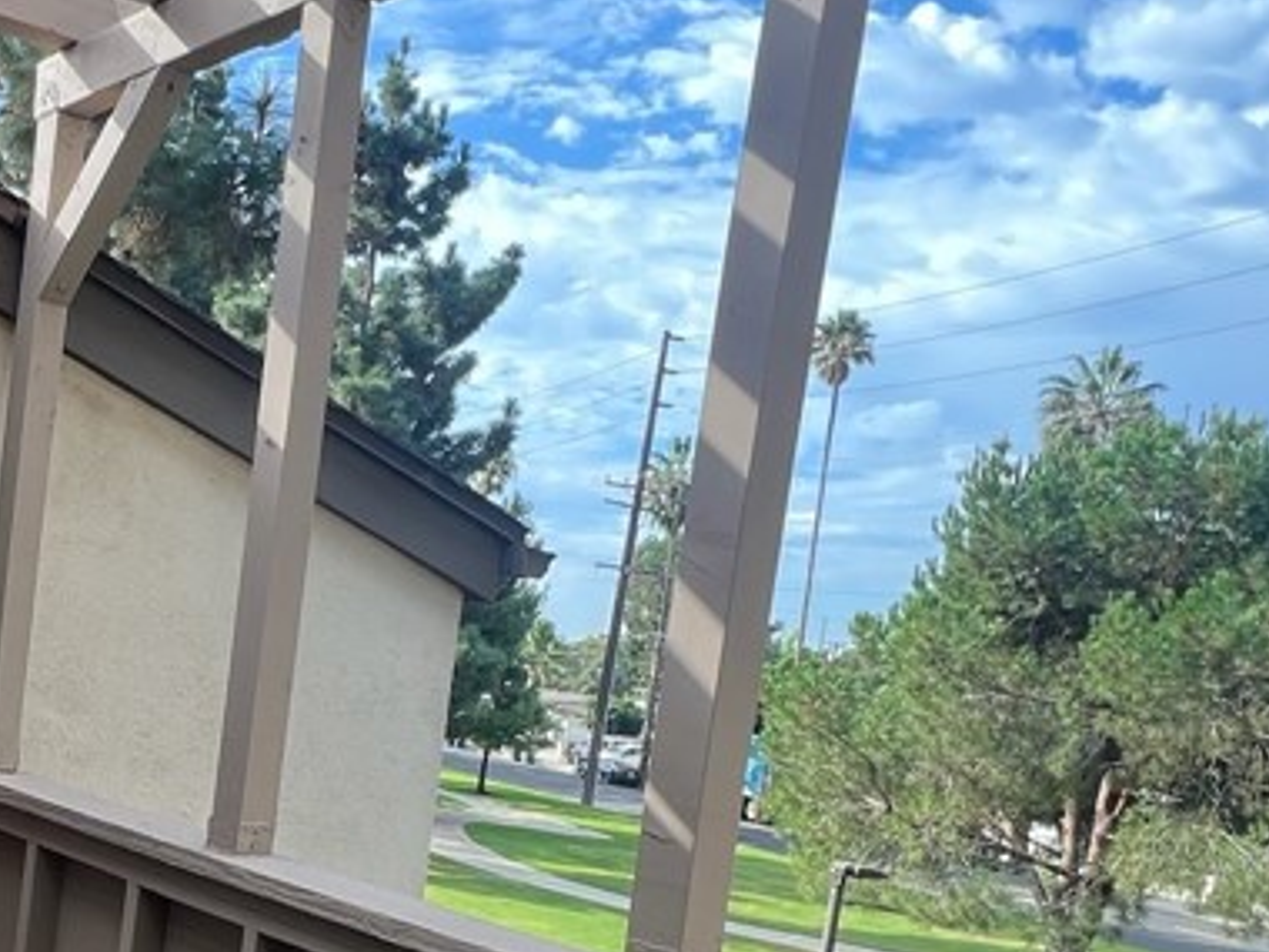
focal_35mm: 35
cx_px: -27
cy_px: 772
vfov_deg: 39.0
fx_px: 1283
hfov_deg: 44.1
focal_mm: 1.57
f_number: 1.8
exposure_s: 1/272
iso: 32
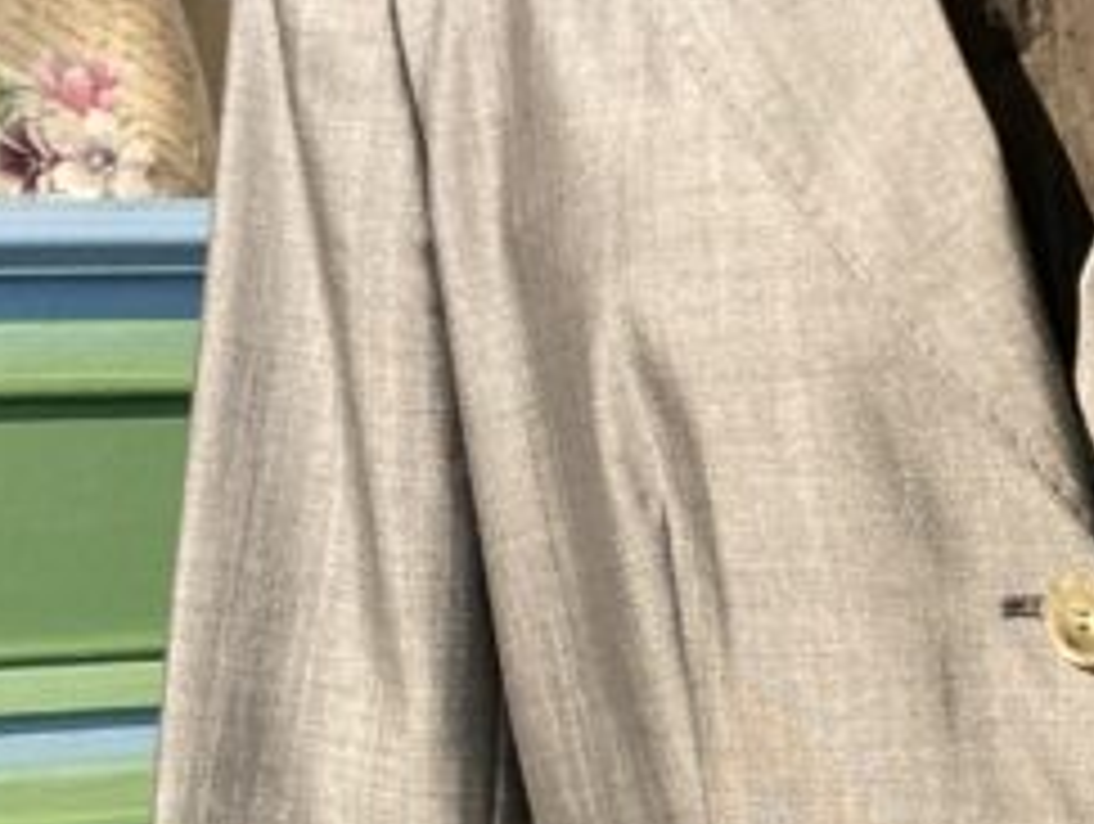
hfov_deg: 30.1
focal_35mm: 59
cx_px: 1121
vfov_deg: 24.4
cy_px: 682
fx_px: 1867
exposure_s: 1/33
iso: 320
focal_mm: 3.99
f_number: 1.8
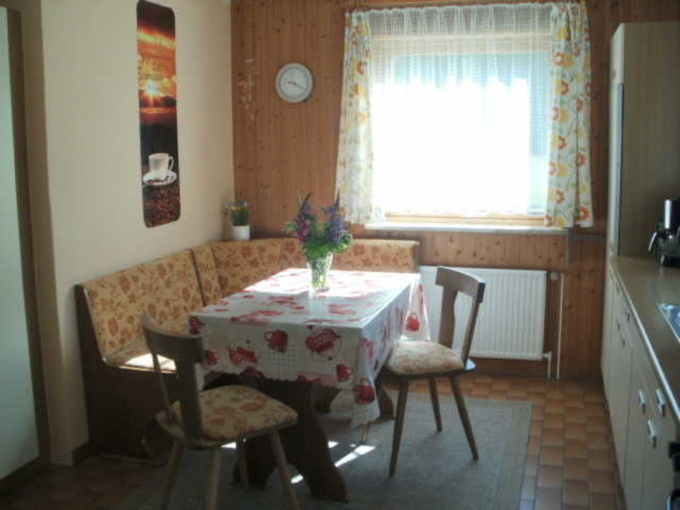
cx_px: 340
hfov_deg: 51.4
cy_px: 255
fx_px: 707
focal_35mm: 36
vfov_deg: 39.7
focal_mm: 6.3
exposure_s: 1/80
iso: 100
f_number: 3.5
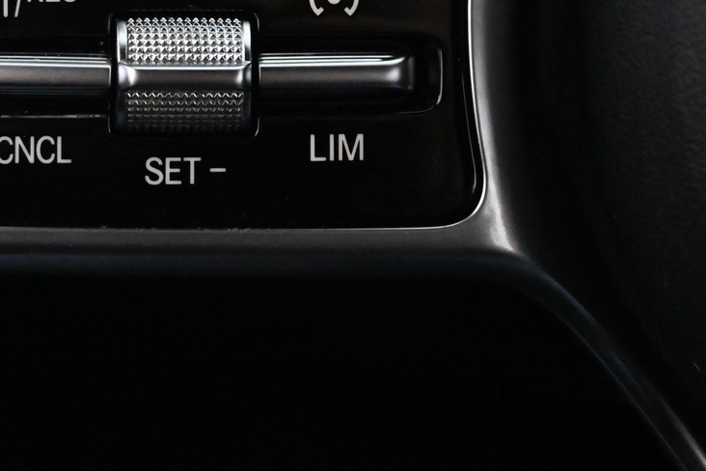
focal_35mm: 105
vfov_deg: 12.9
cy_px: -28
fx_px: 2050
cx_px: 176
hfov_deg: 19.4
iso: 8000
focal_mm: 31.5
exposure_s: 1/50
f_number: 5
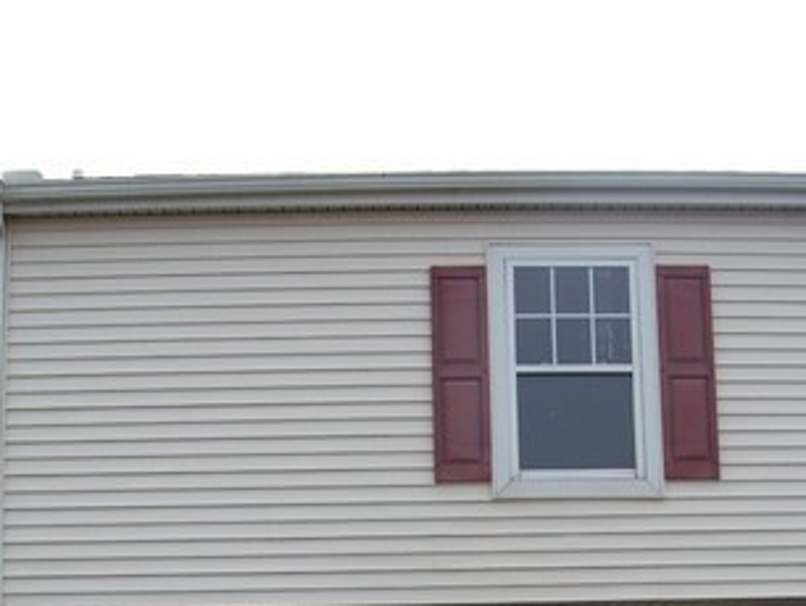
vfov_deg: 20.6
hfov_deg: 28.0
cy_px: 622
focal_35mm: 69
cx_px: 516
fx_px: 1608
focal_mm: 5.85
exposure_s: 1/320
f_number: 2.8
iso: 64
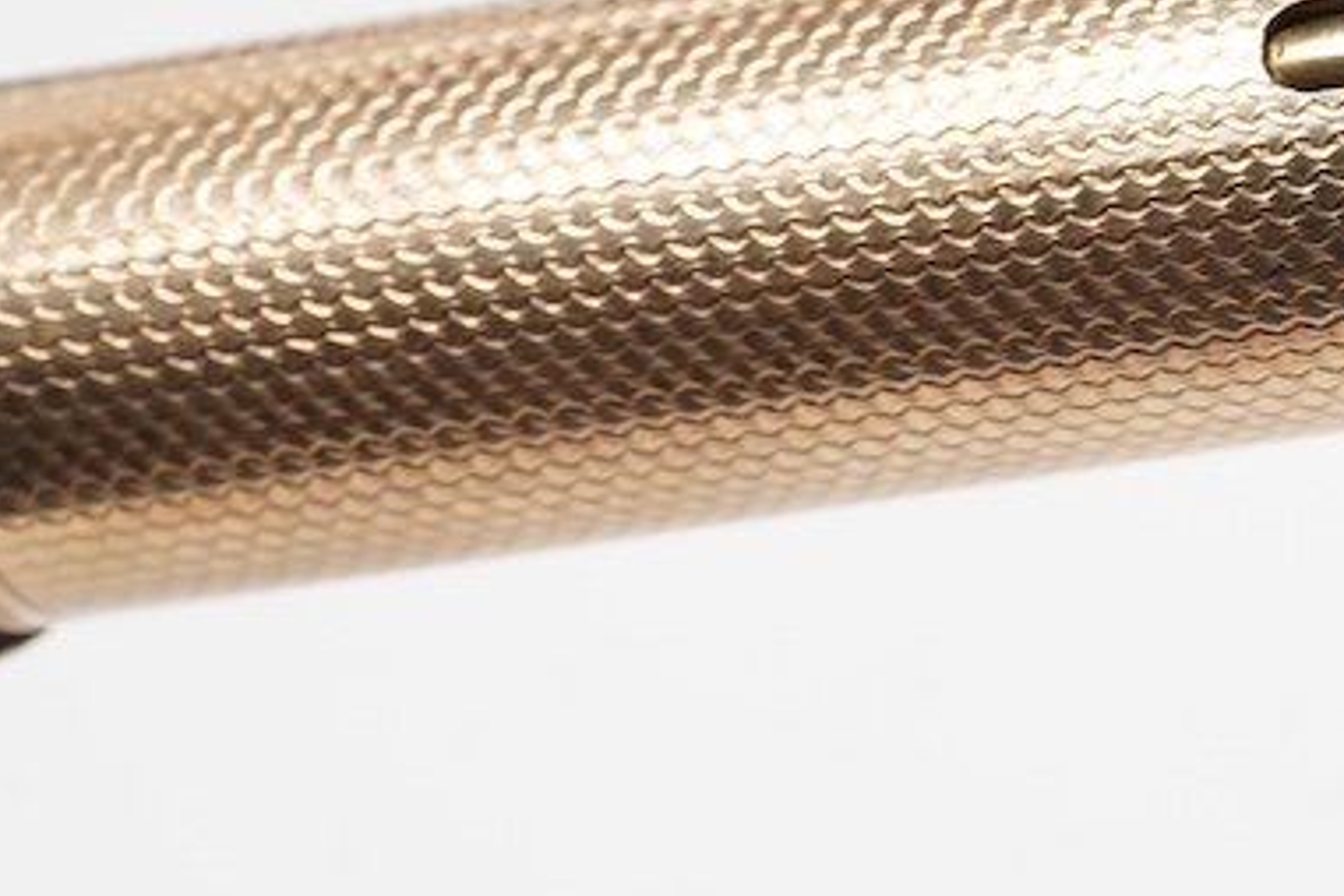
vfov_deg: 10.2
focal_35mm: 133
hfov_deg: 14.6
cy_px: -145
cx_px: 1854
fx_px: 4965
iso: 640
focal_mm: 30
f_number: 22
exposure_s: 1/100
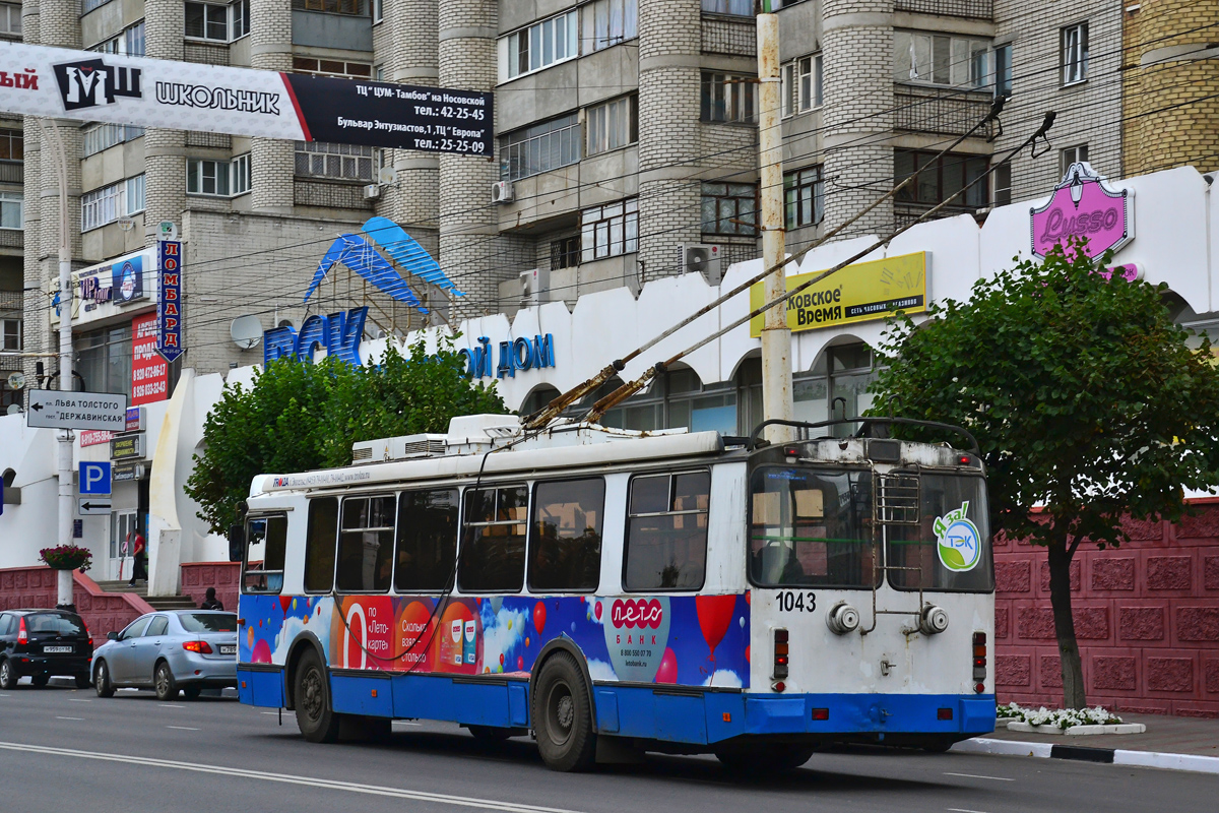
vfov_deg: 18.9
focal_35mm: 72
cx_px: 610
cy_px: 406
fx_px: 2438
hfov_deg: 28.1
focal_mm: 48
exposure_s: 1/500
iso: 400
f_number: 8
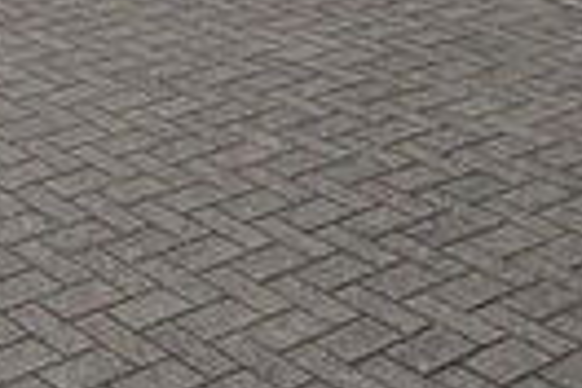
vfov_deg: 12.0
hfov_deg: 18.3
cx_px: -463
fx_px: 1417
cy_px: -597
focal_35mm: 88
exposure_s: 1/200
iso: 400
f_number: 10
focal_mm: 11
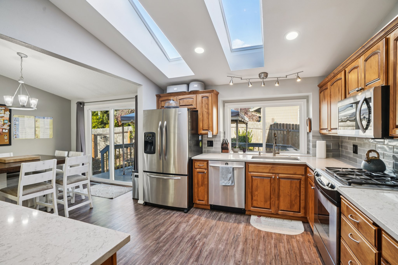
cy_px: 132
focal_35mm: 16
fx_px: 177
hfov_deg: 96.7
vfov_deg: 73.7
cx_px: 199
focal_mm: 16
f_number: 8
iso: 400
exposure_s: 1/40
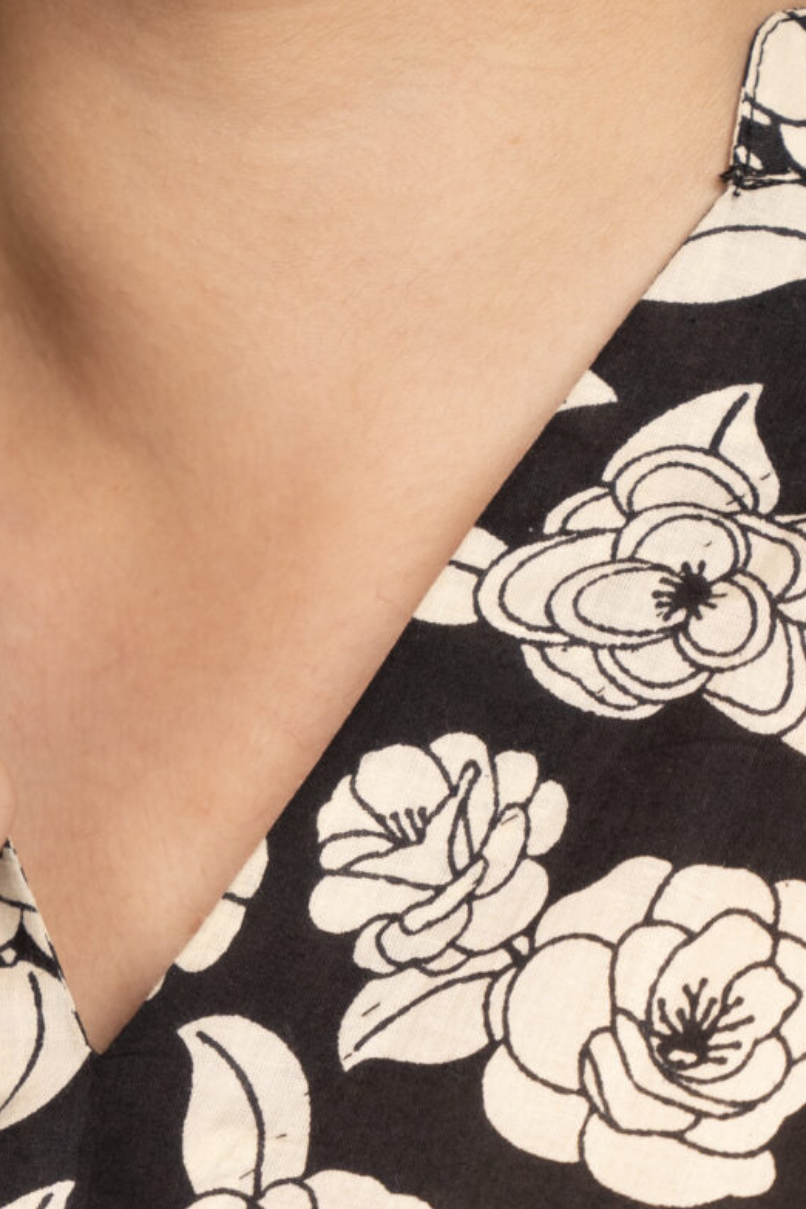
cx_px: 101
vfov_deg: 9.0
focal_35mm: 229
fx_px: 7690
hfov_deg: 6.0
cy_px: 1087
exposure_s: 1/100
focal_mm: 70
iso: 1000
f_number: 4.5
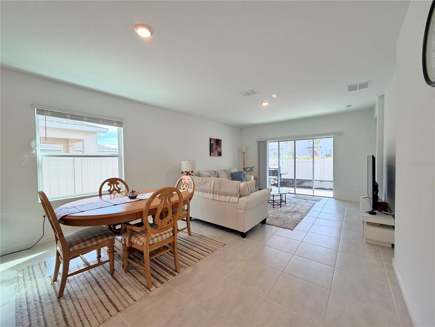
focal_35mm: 14
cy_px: 164
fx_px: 176
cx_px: 218
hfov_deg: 102.1
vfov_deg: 85.7
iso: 100
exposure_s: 1/120
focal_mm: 2.22
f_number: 2.2
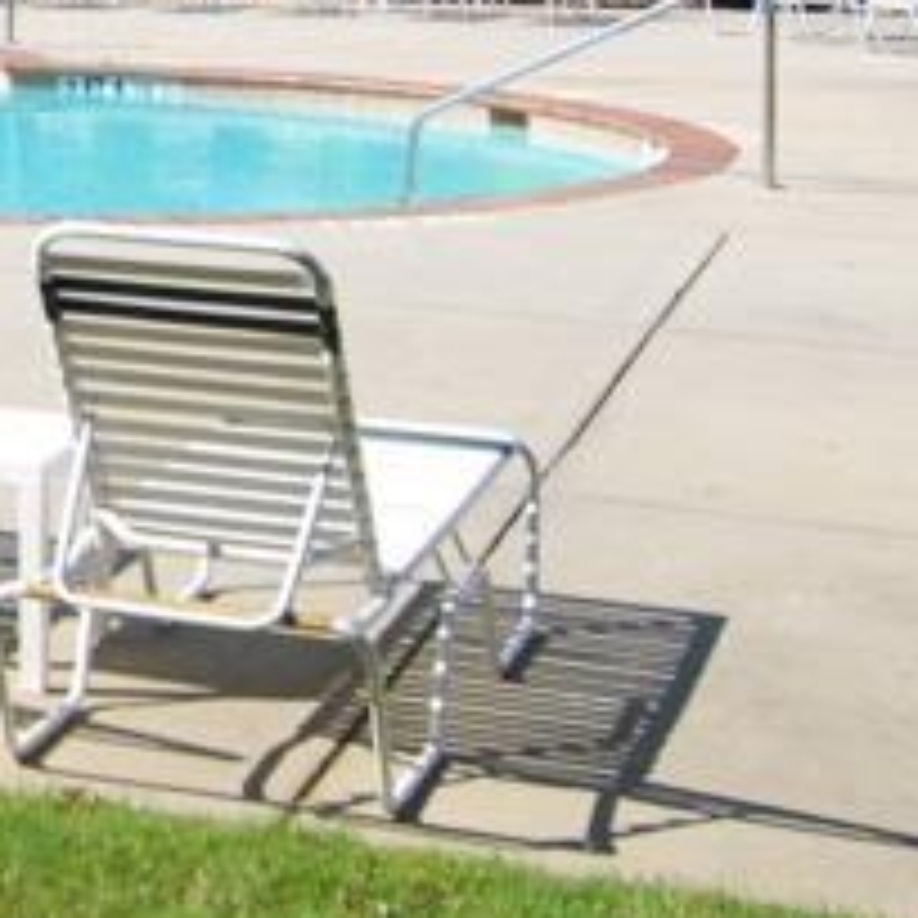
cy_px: -119
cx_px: -513
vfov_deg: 16.8
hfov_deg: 15.8
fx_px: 3000
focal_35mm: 100
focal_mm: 20
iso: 400
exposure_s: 1/1600
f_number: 5
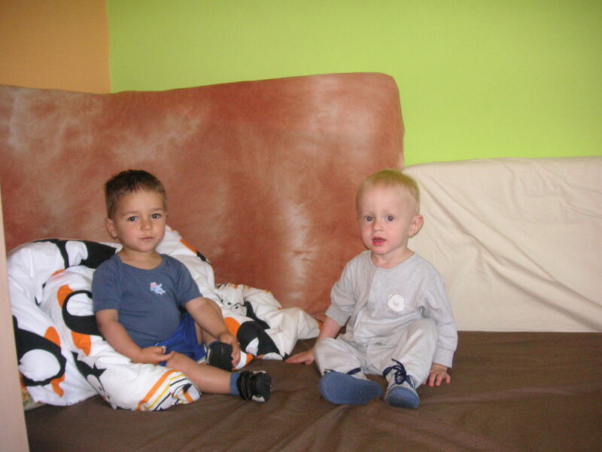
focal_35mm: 37
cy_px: 226
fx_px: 643
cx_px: 301
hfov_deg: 50.1
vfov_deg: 38.7
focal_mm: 6.1
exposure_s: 1/45
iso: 160
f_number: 2.8
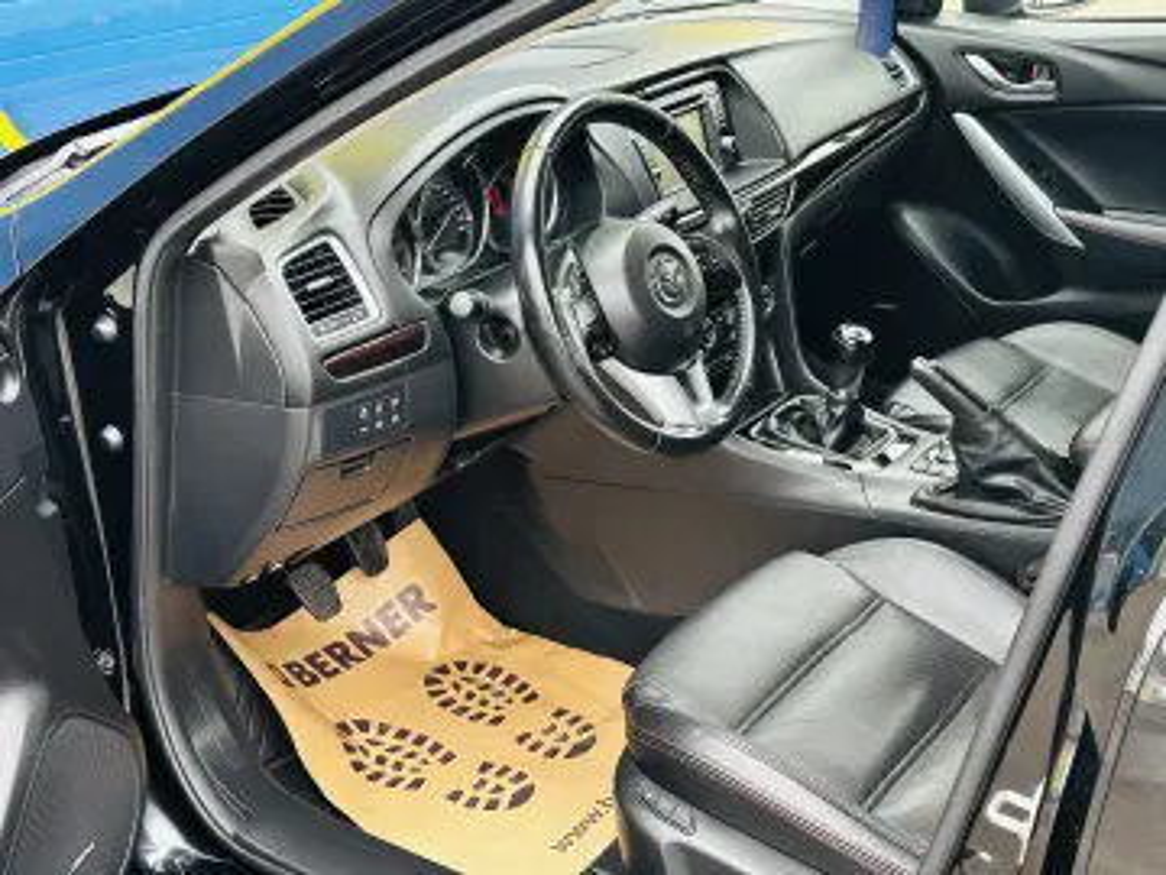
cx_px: 583
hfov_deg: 39.7
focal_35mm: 48
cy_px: 438
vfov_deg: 30.3
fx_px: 1617
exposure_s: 1/60
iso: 100
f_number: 1.78
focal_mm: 6.86
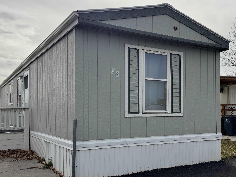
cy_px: 102
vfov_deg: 36.7
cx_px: 142
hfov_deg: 47.6
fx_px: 266
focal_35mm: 39
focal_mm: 6.76
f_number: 1.78
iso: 80
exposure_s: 1/9009
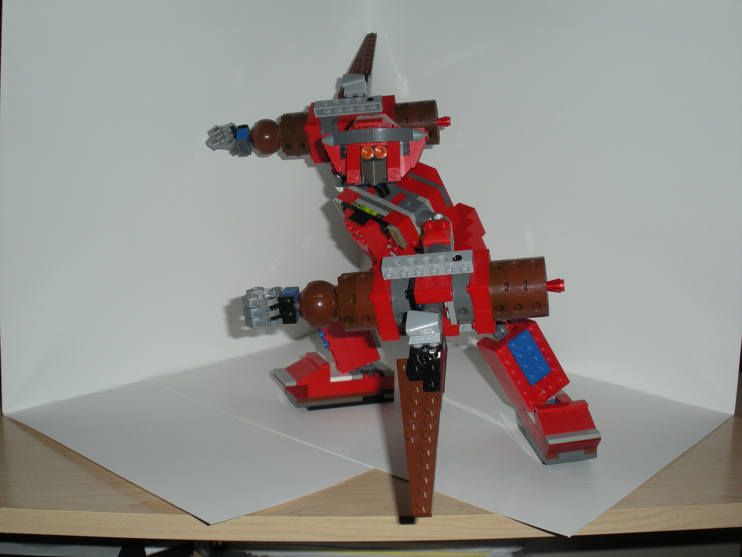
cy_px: 278
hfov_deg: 42.9
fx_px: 943
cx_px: 371
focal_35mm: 44
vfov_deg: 32.9
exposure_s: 1/60
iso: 64
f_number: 4
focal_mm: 7.7
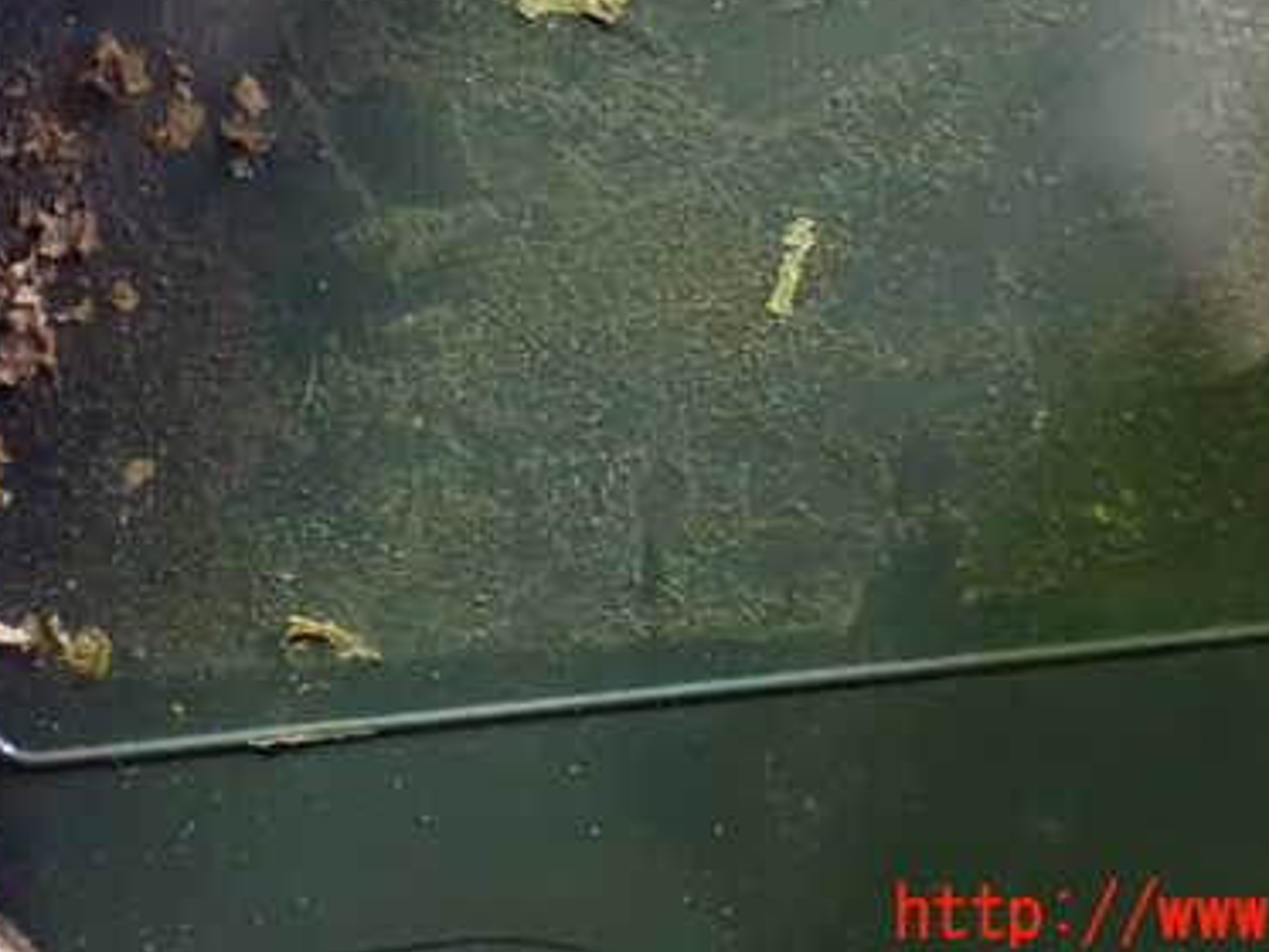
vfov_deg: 22.0
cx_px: 643
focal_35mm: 66
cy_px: 194
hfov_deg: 29.4
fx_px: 2420
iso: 1600
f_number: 2.8
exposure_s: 1/25
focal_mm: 7.31
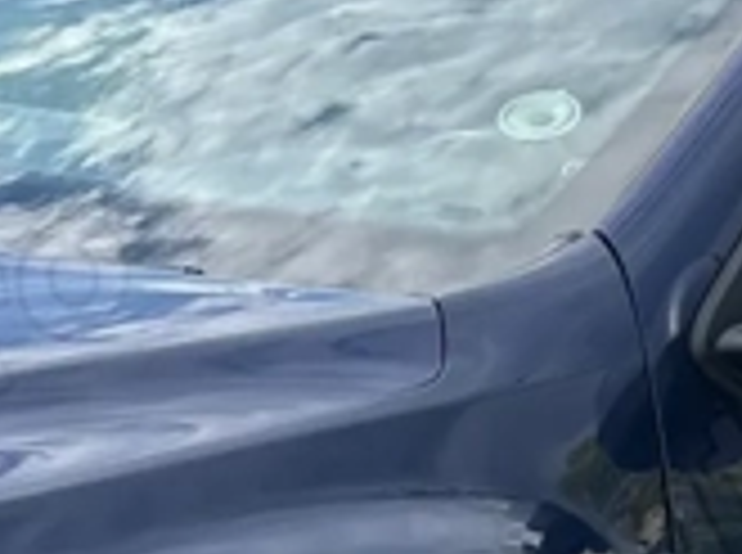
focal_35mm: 158
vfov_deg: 9.2
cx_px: 229
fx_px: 3379
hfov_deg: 12.5
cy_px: 662
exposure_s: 1/2353
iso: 50
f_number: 1.5
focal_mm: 5.7
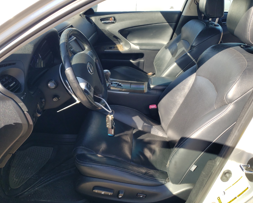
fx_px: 210
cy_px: 103
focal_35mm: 28
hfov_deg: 62.2
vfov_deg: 51.5
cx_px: 133
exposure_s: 1/476
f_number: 1.5
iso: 50
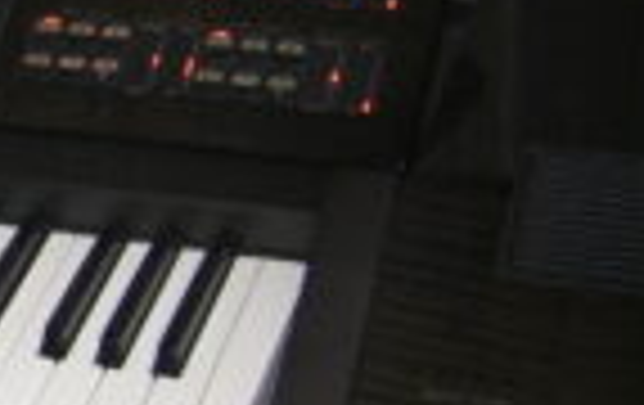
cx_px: -284
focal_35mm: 121
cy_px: 304
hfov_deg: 16.0
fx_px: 2128
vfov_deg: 10.9
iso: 200
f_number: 3.4
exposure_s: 1/60
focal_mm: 6.3
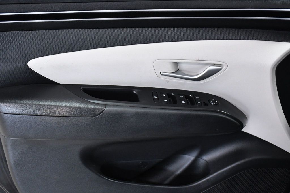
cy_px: 96
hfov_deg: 35.1
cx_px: 145
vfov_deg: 23.8
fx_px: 459
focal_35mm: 57
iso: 2500
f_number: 5.6
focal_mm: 38
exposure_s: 1/125
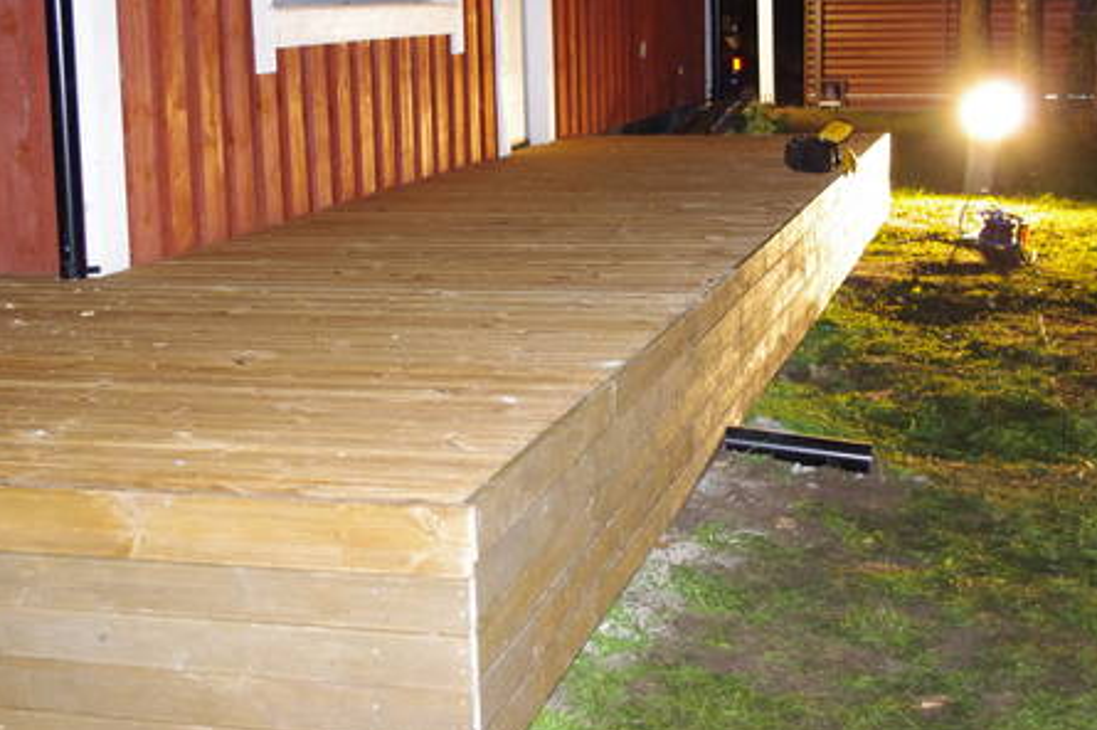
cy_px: 290
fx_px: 1888
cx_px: 557
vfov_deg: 21.8
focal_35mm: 62
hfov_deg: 32.4
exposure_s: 1/25
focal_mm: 30.63
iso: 2000
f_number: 4
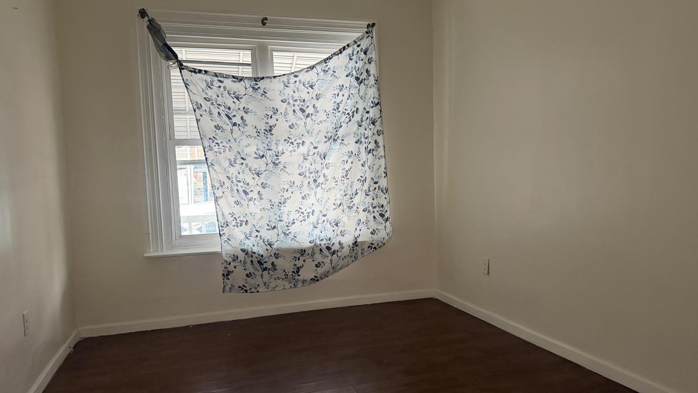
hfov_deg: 69.8
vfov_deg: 42.8
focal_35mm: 27
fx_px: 500
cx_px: 341
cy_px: 226
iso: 800
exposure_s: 1/54
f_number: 1.78
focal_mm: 6.76
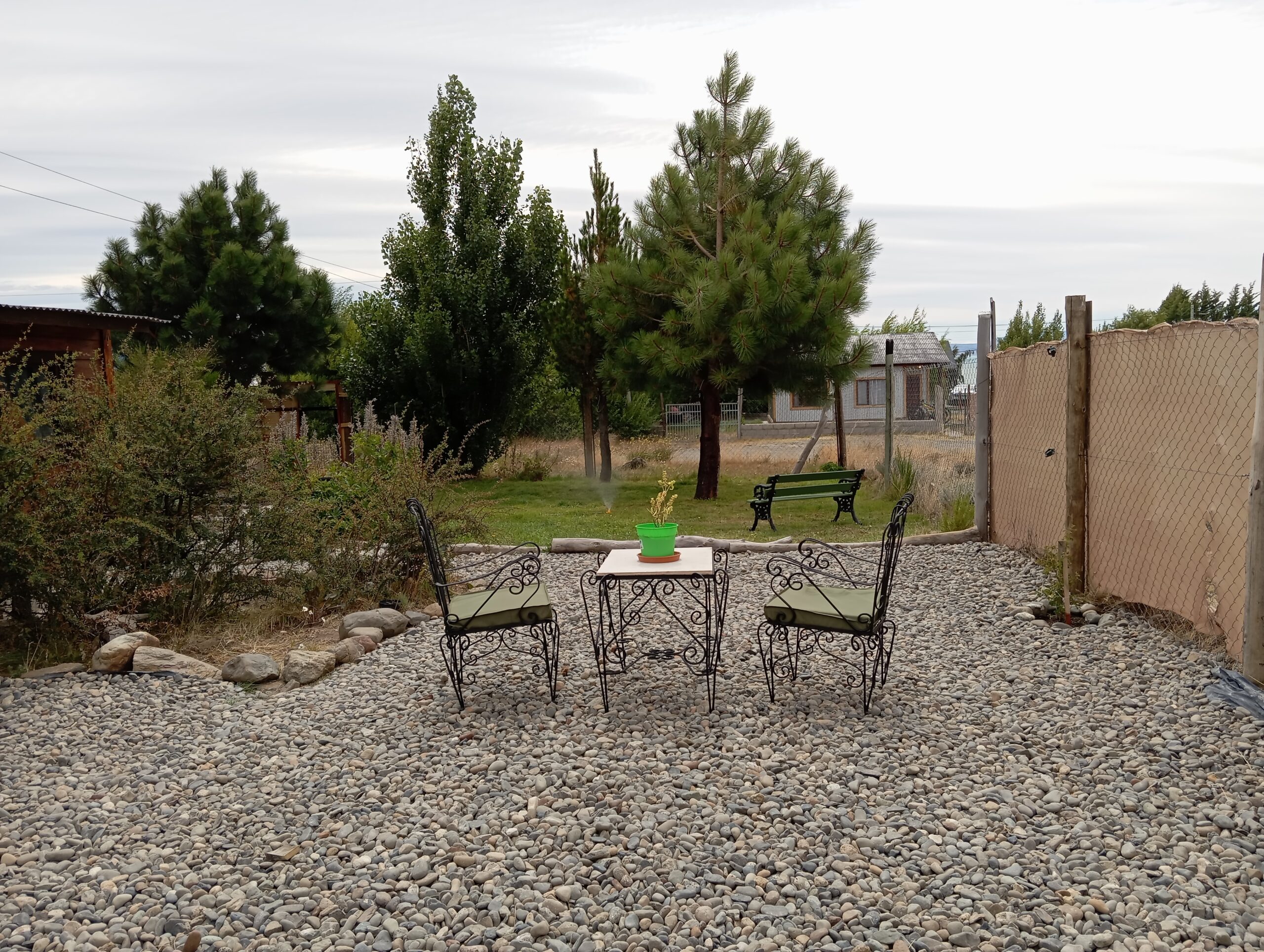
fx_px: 1024
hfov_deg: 63.4
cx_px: 632
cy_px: 476
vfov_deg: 49.9
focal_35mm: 28
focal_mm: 4.22
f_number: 1.8
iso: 55
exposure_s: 1/720
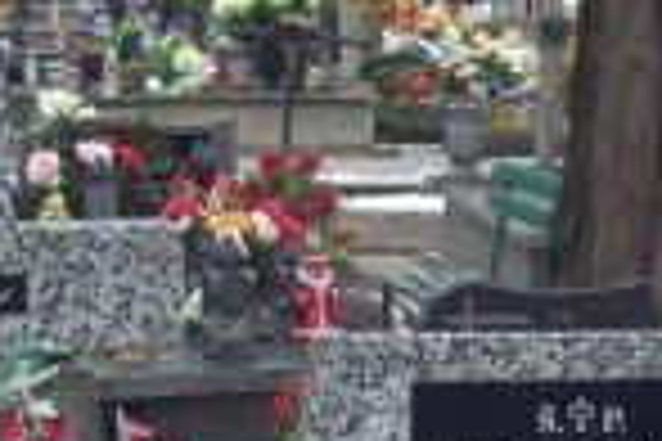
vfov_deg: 8.3
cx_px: 563
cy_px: 576
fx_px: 2997
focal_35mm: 163
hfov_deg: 12.5
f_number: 2.7
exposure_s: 1/101
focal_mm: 6
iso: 80
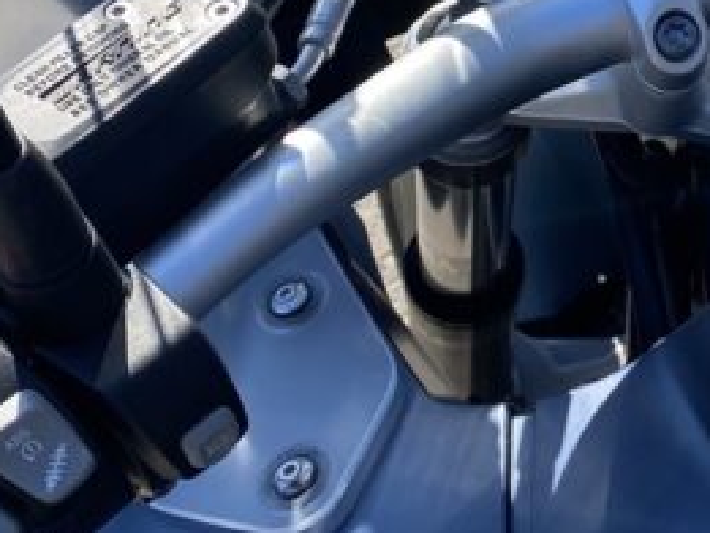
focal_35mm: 102
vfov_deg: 14.3
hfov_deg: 18.1
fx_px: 2093
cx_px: 906
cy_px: -14
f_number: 1.8
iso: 32
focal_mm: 4.25
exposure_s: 1/767
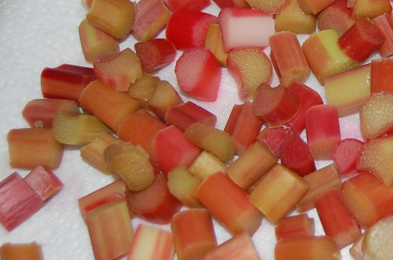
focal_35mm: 100
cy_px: 37
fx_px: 1089
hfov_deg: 19.4
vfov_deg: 13.5
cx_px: 451
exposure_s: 1/60
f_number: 4.2
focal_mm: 28
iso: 400
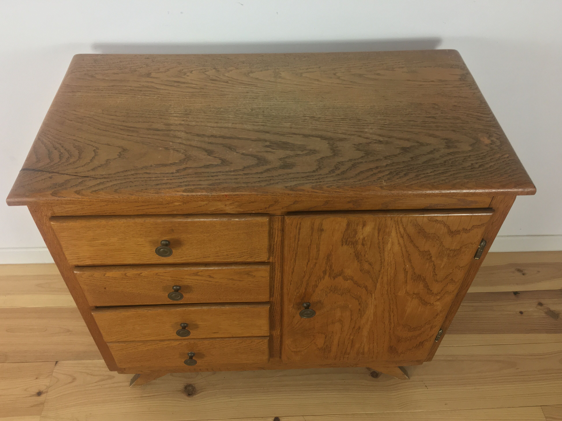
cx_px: 275
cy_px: 217
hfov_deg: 60.0
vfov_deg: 46.8
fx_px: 487
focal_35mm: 30
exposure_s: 1/33
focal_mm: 4.15
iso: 64
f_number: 2.2
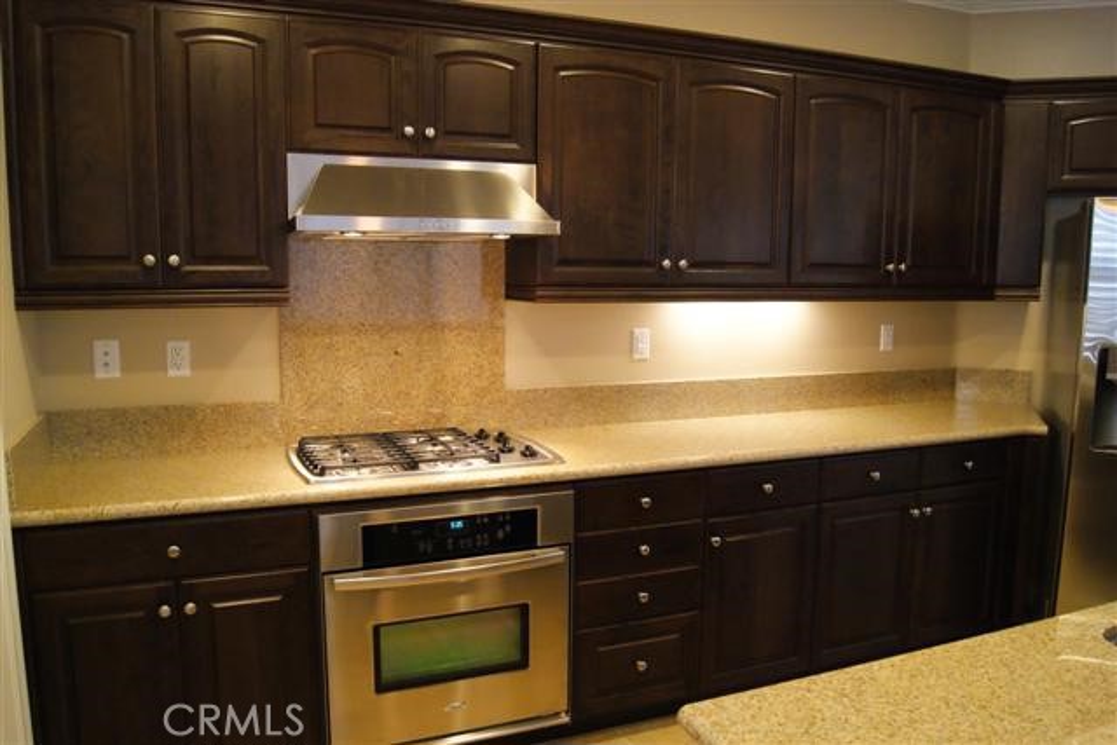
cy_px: 372
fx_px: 838
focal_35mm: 27
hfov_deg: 67.4
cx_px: 558
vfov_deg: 48.0
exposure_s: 1/60
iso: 1600
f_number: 5
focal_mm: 18
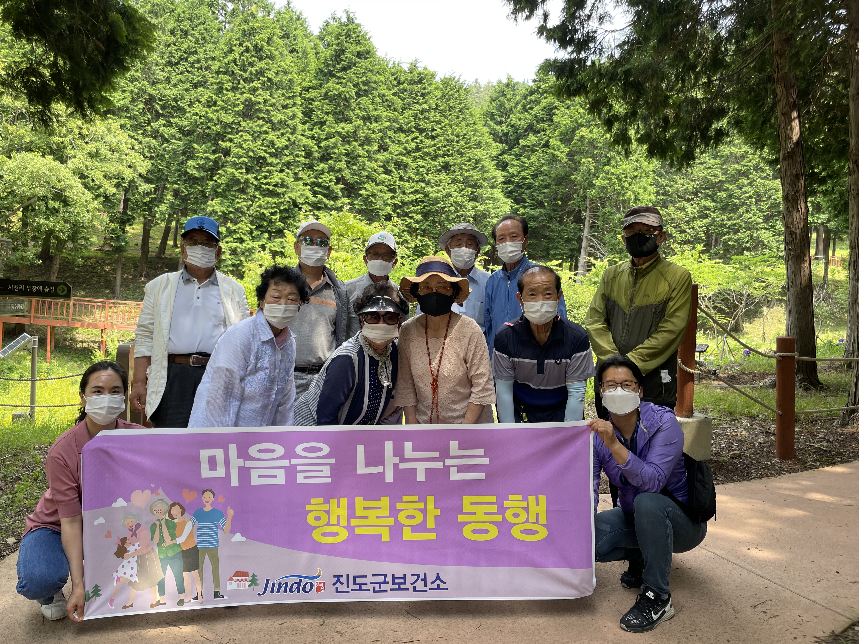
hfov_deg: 63.4
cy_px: 312
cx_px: 400
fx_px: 695
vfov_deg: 49.7
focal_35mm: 28
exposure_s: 1/299
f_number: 1.6
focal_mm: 4.2
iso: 32
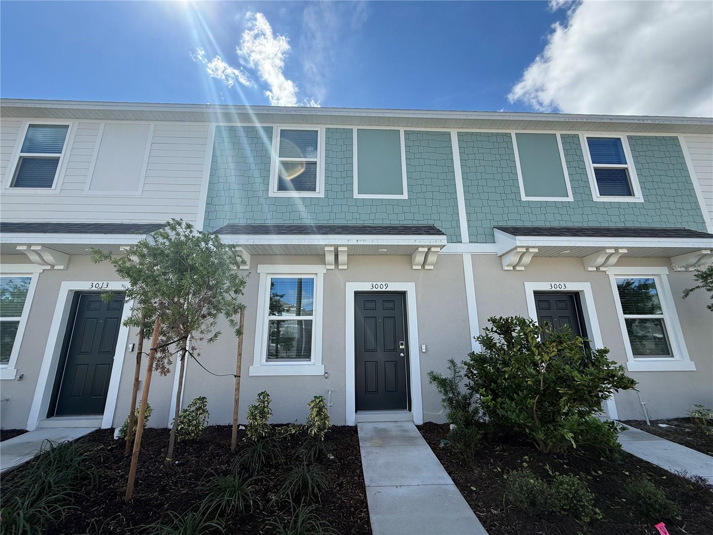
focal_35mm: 14
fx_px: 288
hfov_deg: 102.1
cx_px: 356
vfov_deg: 85.7
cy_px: 268
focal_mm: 2.22
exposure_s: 1/1189
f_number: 2.2
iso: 50
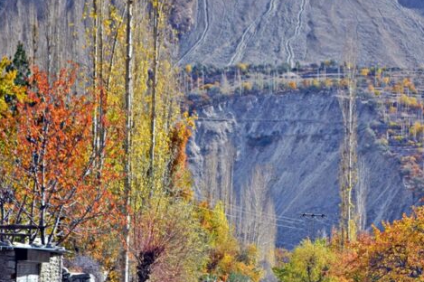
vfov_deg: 11.6
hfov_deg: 17.3
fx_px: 1389
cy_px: 220
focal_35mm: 118
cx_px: 299
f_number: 5.3
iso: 400
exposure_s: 1/800
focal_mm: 48
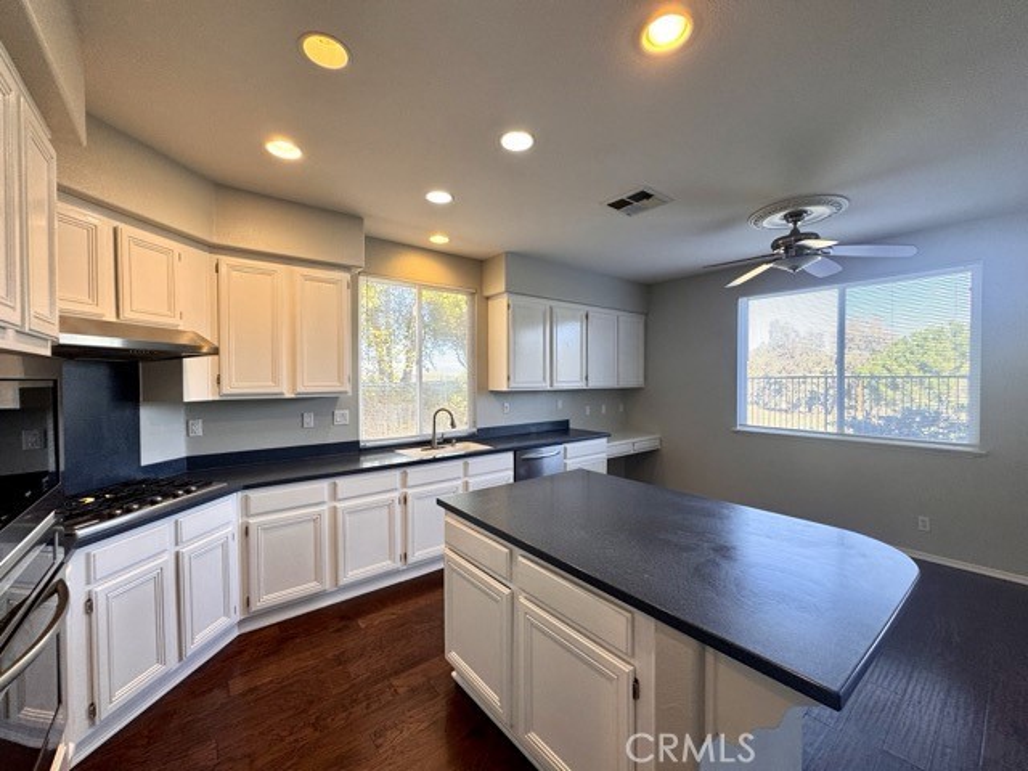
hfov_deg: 102.1
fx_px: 416
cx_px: 514
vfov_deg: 85.7
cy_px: 386
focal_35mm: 14
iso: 125
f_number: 2.2
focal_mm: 2.22
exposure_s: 1/120
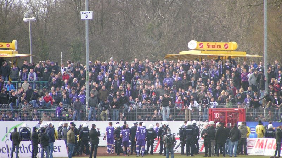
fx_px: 2318
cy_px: 78
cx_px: 141
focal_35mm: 310
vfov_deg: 3.9
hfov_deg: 7.0
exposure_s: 1/400
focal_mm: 43.3
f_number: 3.5
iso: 100
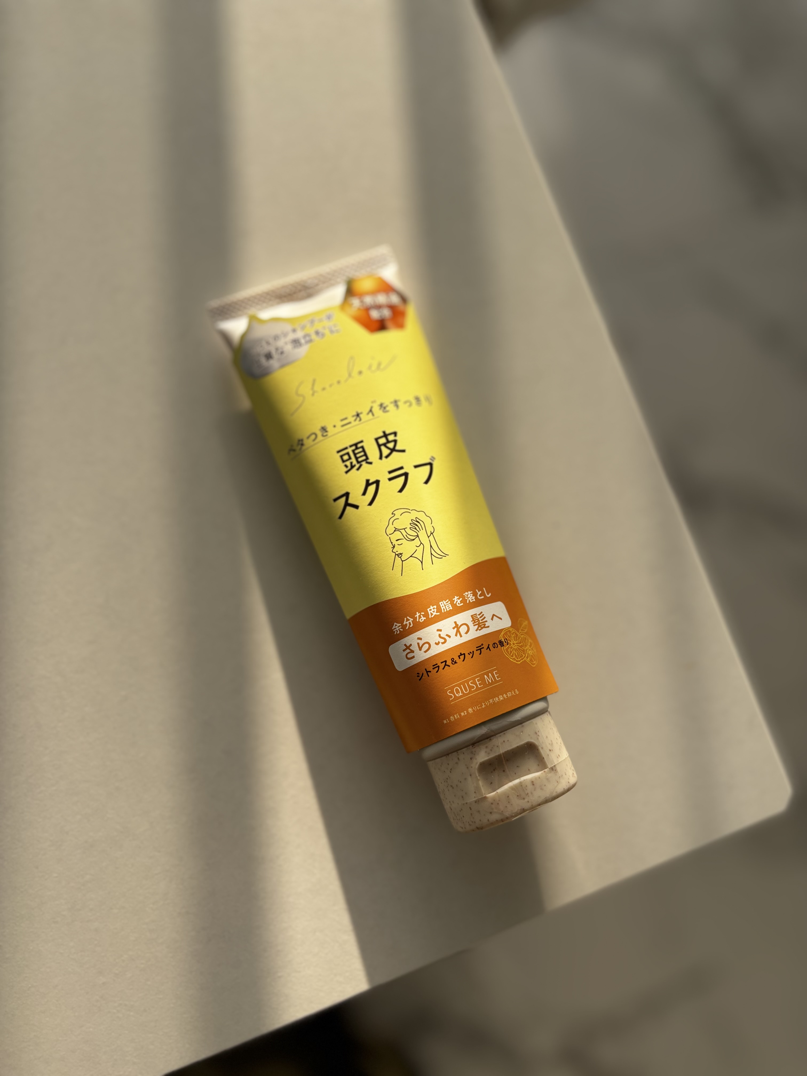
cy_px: 538
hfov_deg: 53.1
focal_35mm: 26
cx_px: 404
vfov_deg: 67.3
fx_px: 808
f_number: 1.6
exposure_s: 1/722
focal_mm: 5.96
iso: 50
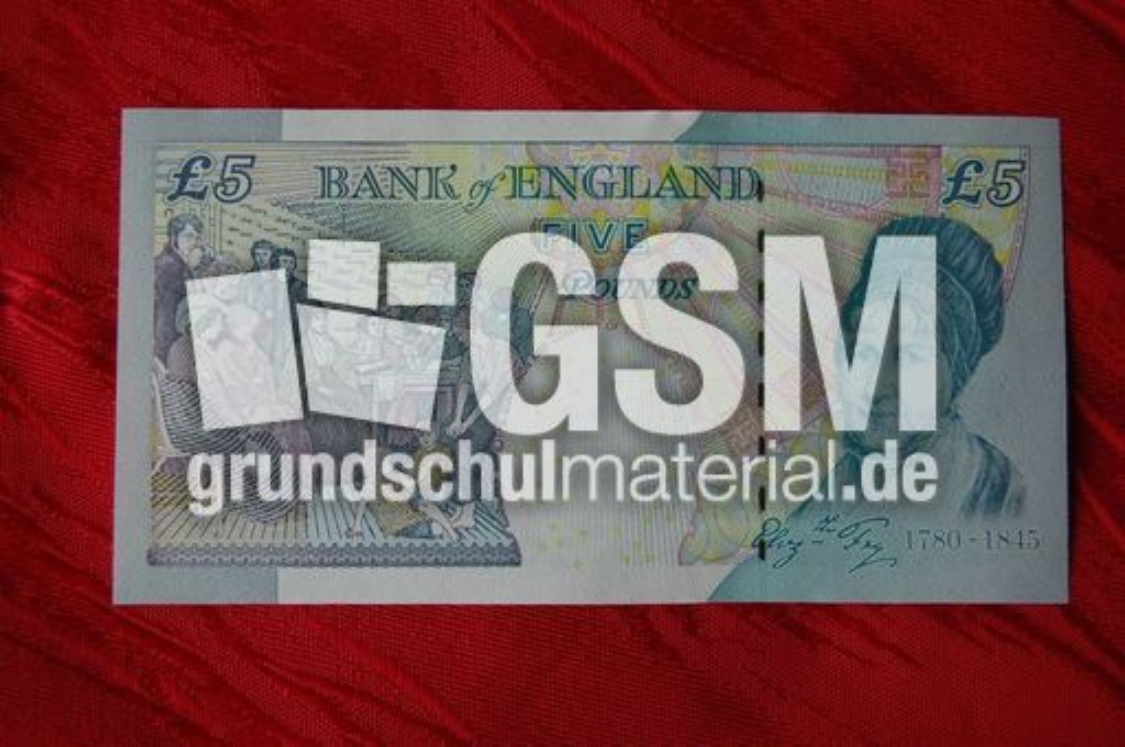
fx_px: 1966
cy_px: 374
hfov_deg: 31.9
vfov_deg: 21.5
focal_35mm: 63
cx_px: 562
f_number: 8
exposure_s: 1/160
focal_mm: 42
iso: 200
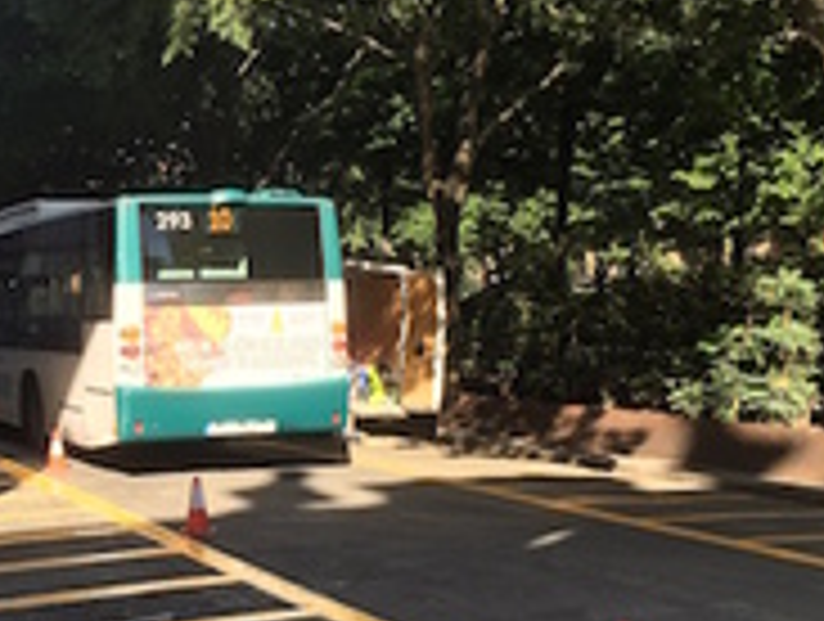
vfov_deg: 26.6
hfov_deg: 33.4
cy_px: 317
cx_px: 117
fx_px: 1312
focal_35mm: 55
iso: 25
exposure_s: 1/381
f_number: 2.2
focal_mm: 4.15
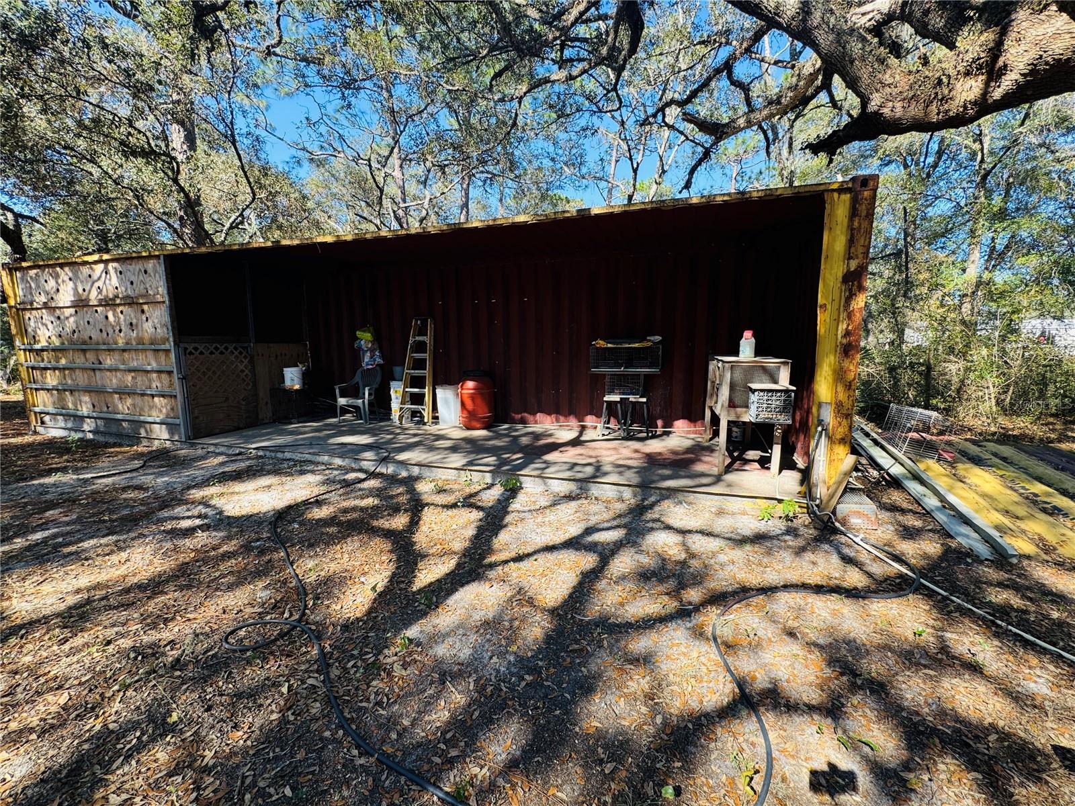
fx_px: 435
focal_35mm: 14
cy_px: 403
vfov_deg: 85.7
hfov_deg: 102.1
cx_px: 538
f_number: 2.2
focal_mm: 2.22
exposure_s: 1/209
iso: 40
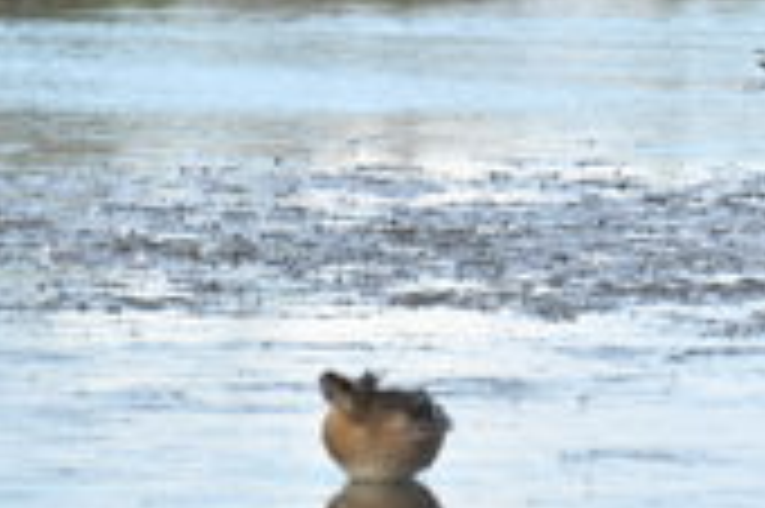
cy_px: 366
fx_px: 45048
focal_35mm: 2122
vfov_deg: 0.6
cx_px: 814
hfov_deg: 1.0
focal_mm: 600
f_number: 6.3
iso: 400
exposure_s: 1/640
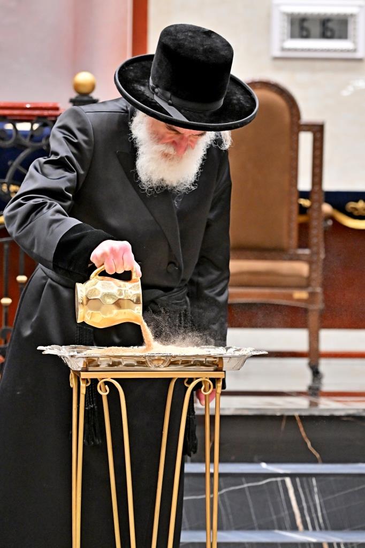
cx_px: 182
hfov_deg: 9.3
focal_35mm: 147
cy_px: 274
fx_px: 2237
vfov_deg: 14.0
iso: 1250
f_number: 4
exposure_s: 1/400
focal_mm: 98
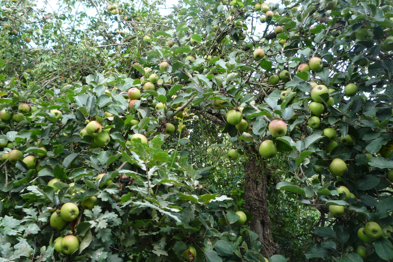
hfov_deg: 58.7
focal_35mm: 32
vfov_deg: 41.1
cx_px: 200
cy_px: 120
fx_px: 349
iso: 100
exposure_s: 1/50
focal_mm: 5.2
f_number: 3.3
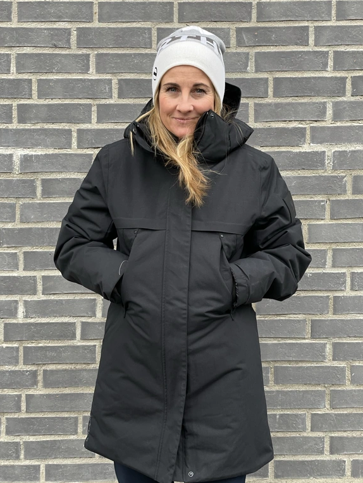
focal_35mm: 58
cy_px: 264
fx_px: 811
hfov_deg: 25.2
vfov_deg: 33.2
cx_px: 185
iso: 64
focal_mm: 6
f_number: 2
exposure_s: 1/122
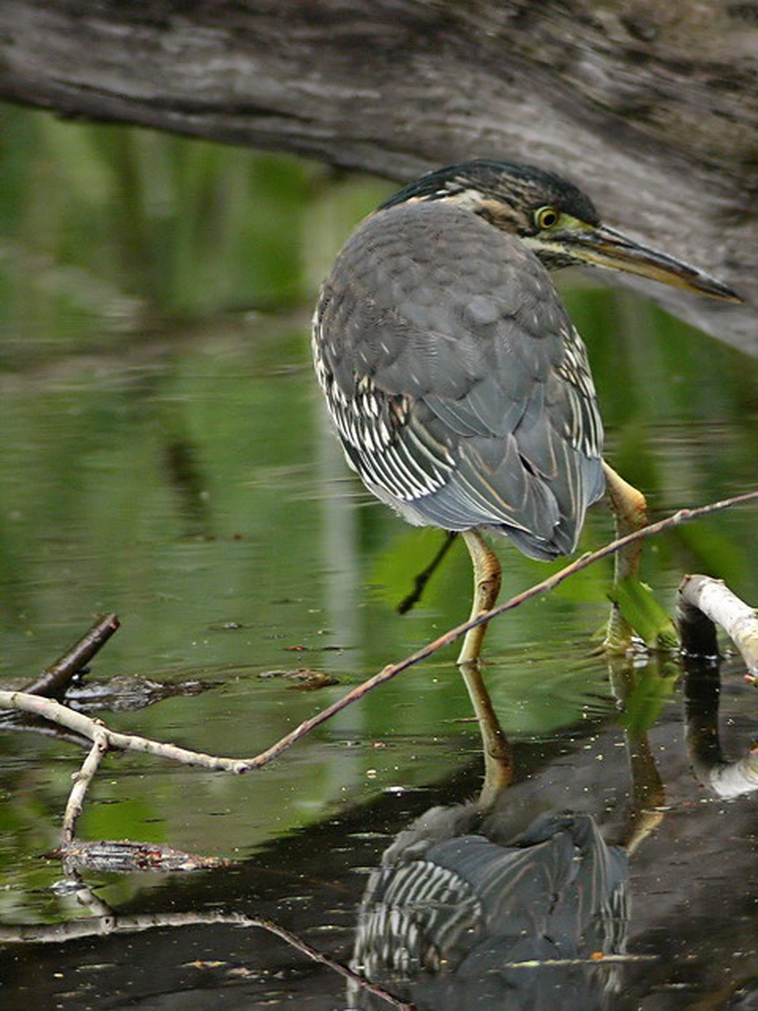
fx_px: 3387
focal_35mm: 116
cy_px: 506
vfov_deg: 17.0
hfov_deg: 12.8
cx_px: 379
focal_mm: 24
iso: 200
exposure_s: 1/60
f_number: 4.3
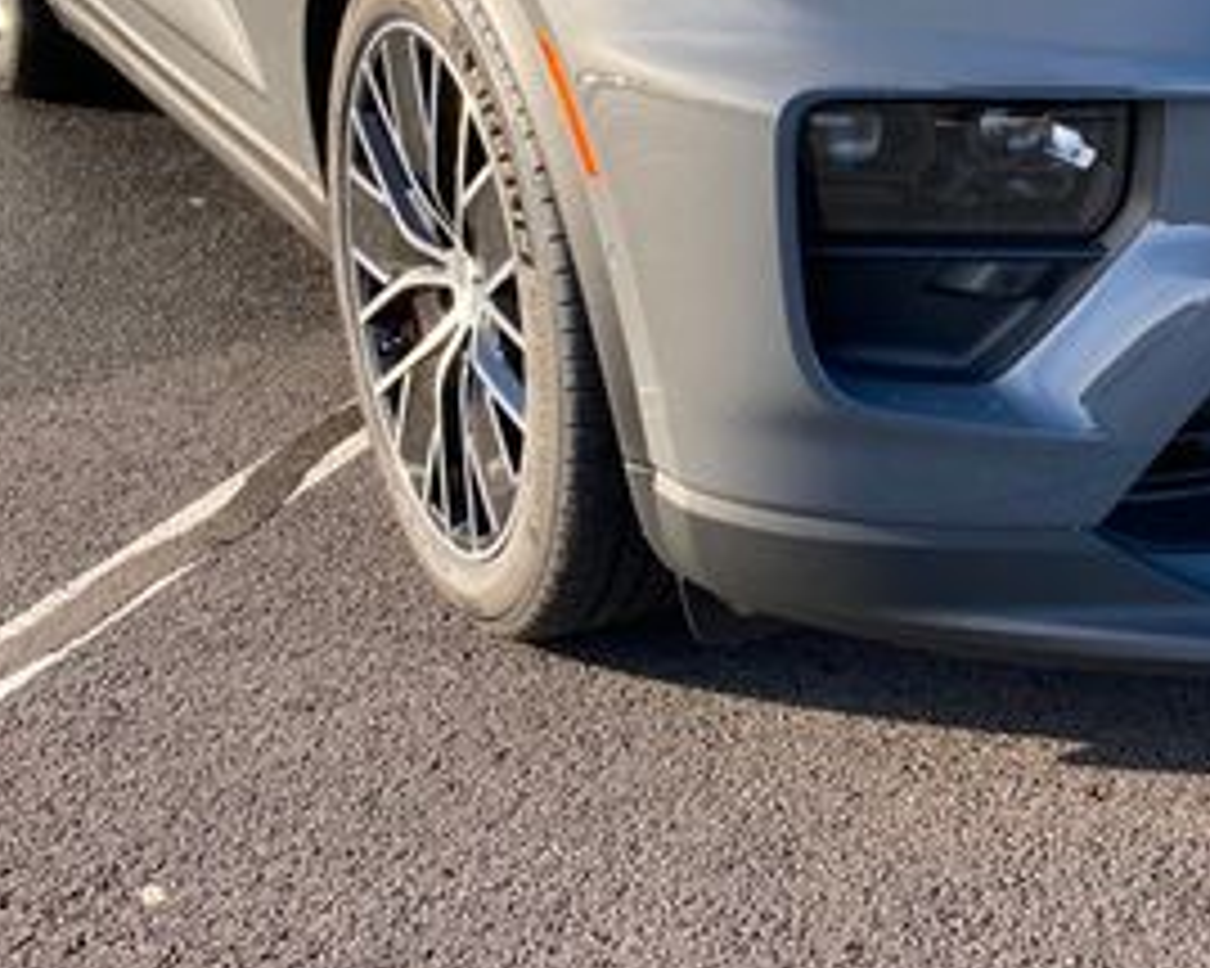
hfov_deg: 28.6
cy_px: 99
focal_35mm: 65
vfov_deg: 22.9
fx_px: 2327
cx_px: 936
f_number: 1.8
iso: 20
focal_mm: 3.99
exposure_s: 1/384
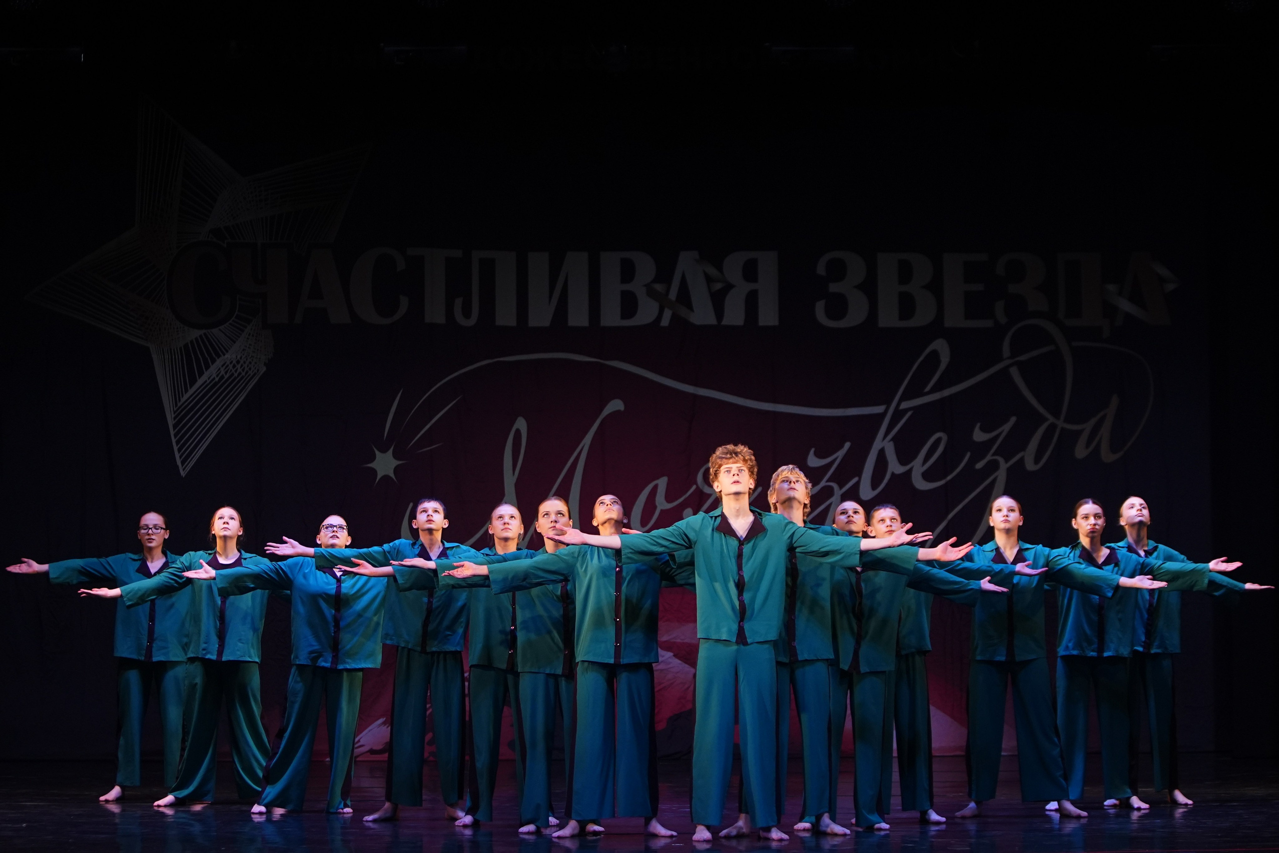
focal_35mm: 105
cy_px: 426
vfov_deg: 13.0
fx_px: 3730
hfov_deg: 19.5
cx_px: 640
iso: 1250
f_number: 2.8
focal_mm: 70
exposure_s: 1/400
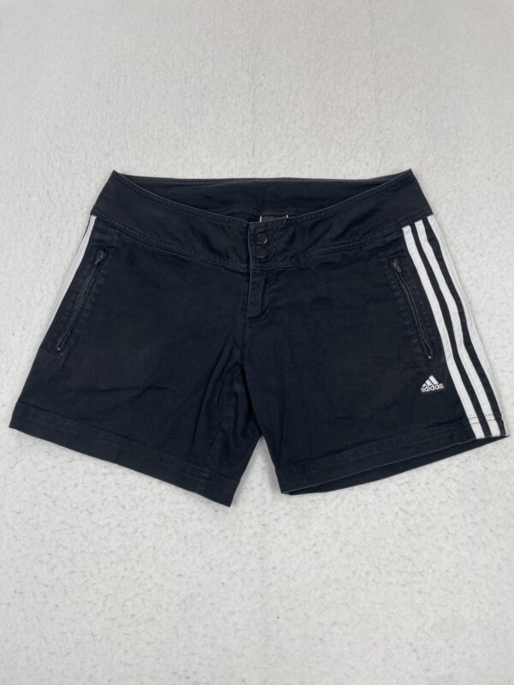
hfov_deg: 53.1
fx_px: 515
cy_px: 342
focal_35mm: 26
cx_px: 257
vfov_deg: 67.3
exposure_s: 1/150
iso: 32
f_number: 1.6
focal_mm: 4.2
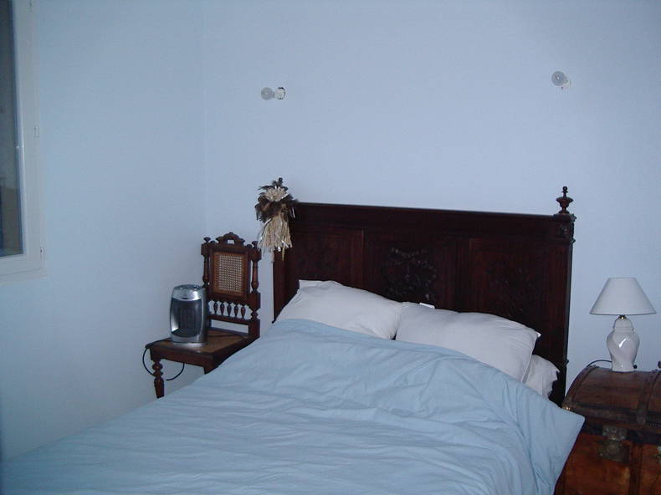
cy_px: 248
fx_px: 725
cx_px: 330
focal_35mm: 38
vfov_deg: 37.7
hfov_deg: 49.0
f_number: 2.6
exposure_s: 1/60
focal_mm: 5.8
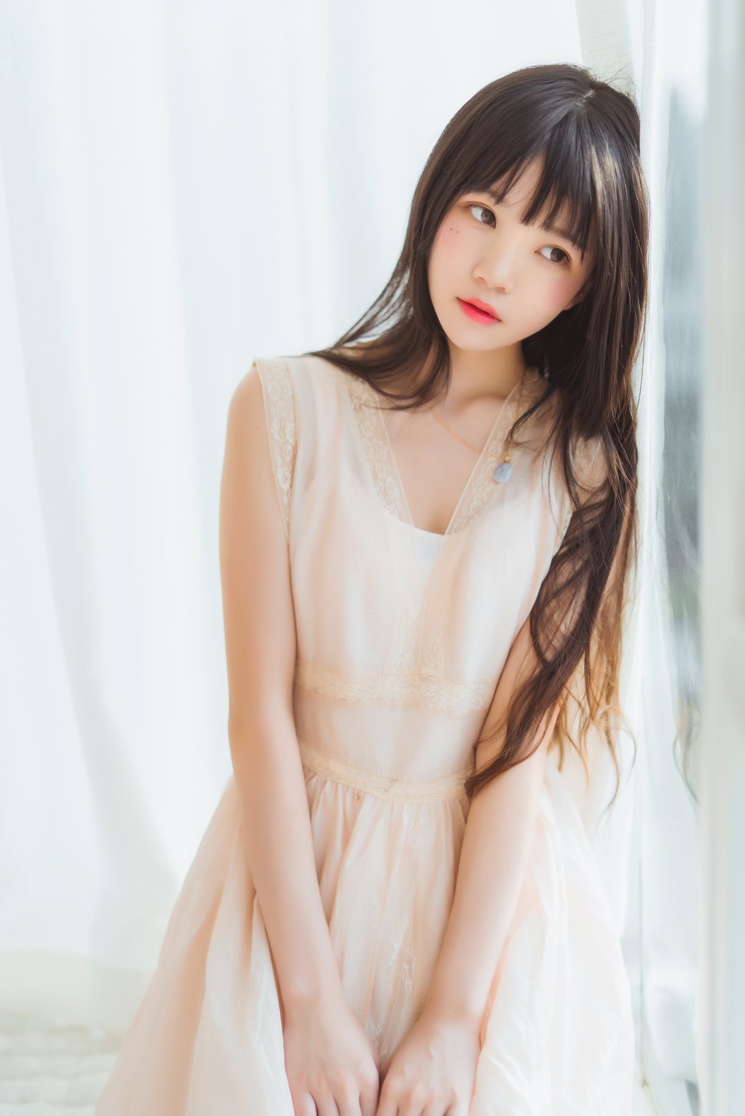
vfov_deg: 39.6
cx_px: 372
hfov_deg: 27.0
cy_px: 558
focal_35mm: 50
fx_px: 1551
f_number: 1.4
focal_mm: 50
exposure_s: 1/400
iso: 100
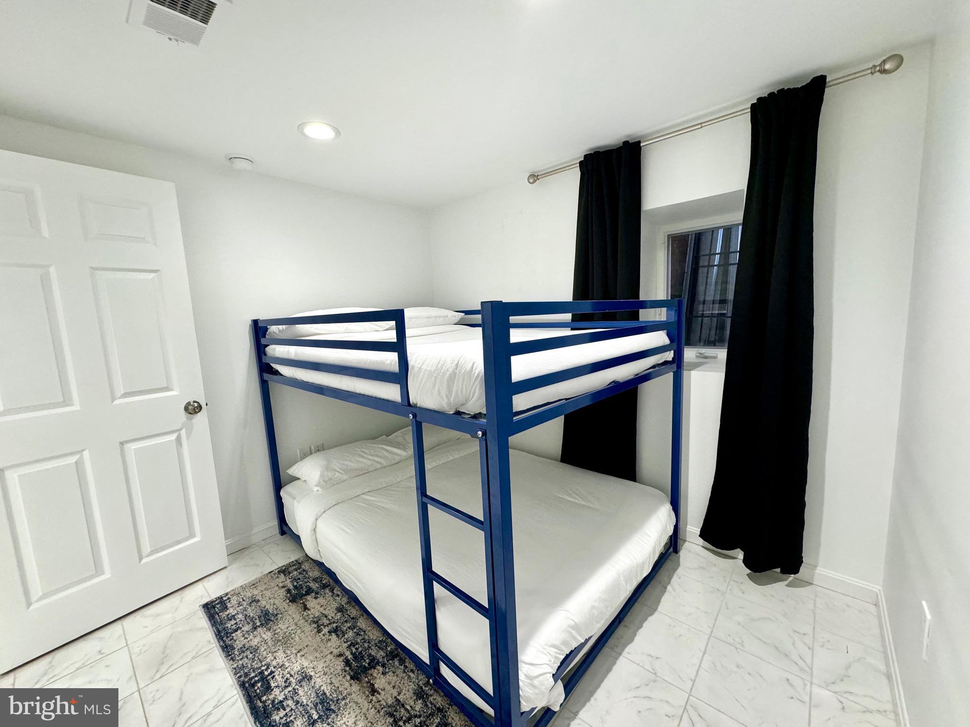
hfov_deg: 102.1
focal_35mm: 14
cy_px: 364
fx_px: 392
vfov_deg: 85.7
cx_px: 485
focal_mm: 2.22
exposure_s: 1/120
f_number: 2.2
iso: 250
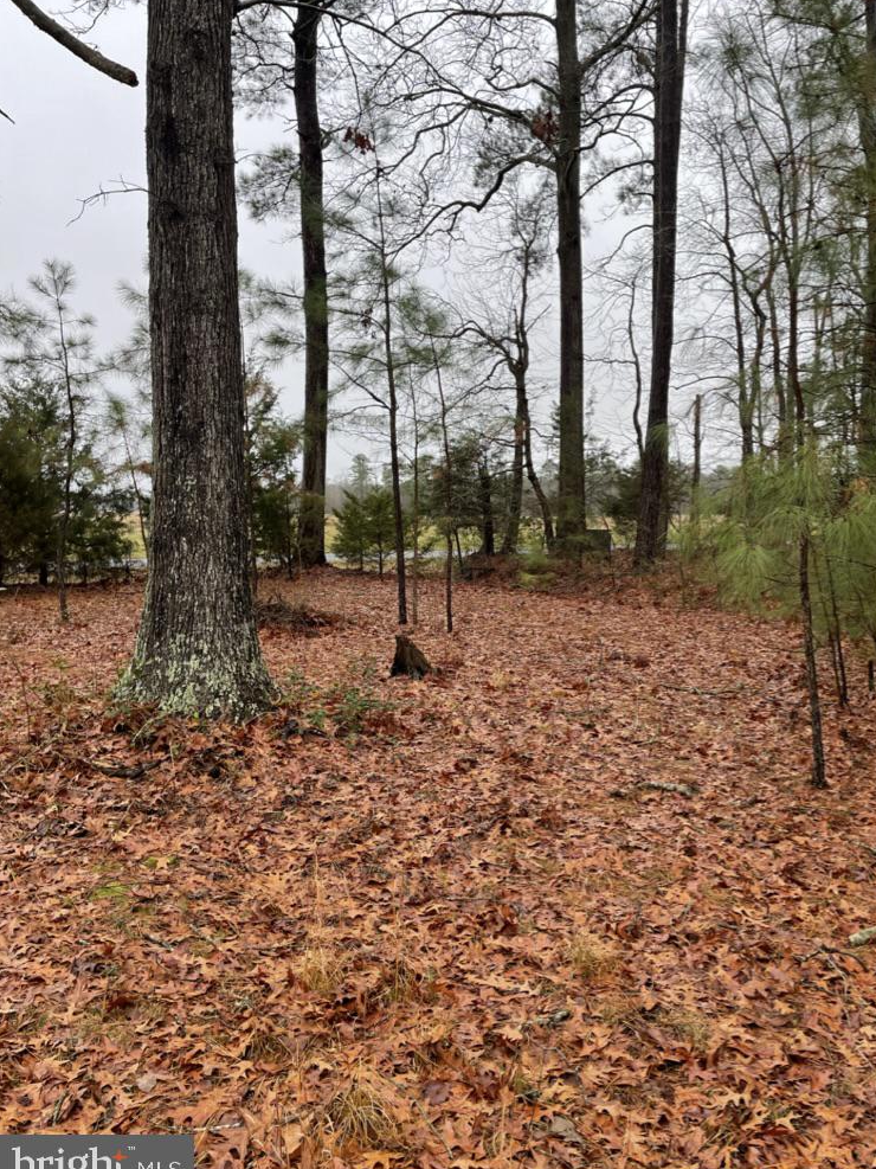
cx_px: 453
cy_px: 592
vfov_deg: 65.3
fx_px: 911
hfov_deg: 51.3
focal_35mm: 27
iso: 32
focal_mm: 4.2
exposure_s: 1/463
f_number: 1.6
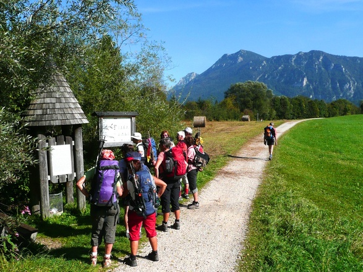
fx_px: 377
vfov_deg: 39.6
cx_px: 182
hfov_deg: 51.4
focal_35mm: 36
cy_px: 136
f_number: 3.4
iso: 100
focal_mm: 4.9
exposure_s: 1/1000
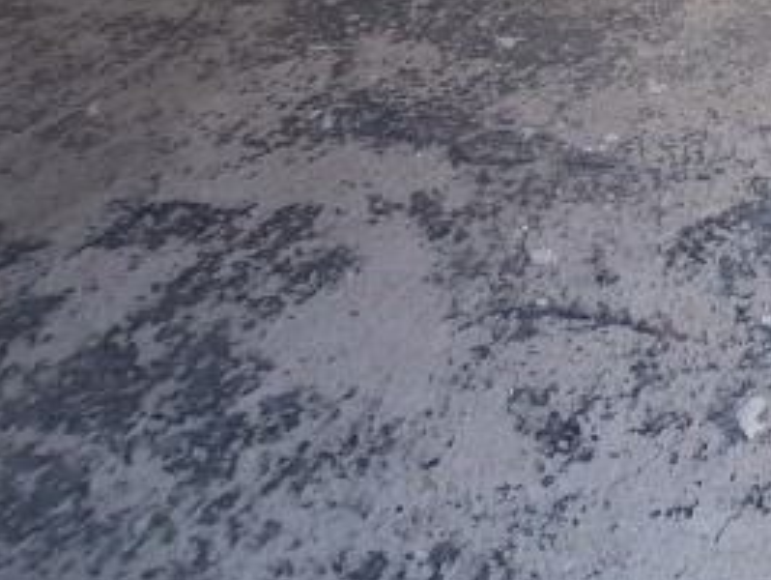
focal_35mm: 50
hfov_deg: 29.1
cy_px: -284
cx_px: 1055
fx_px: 1115
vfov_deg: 23.5
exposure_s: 1/40
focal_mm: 1.74
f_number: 2.2
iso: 50
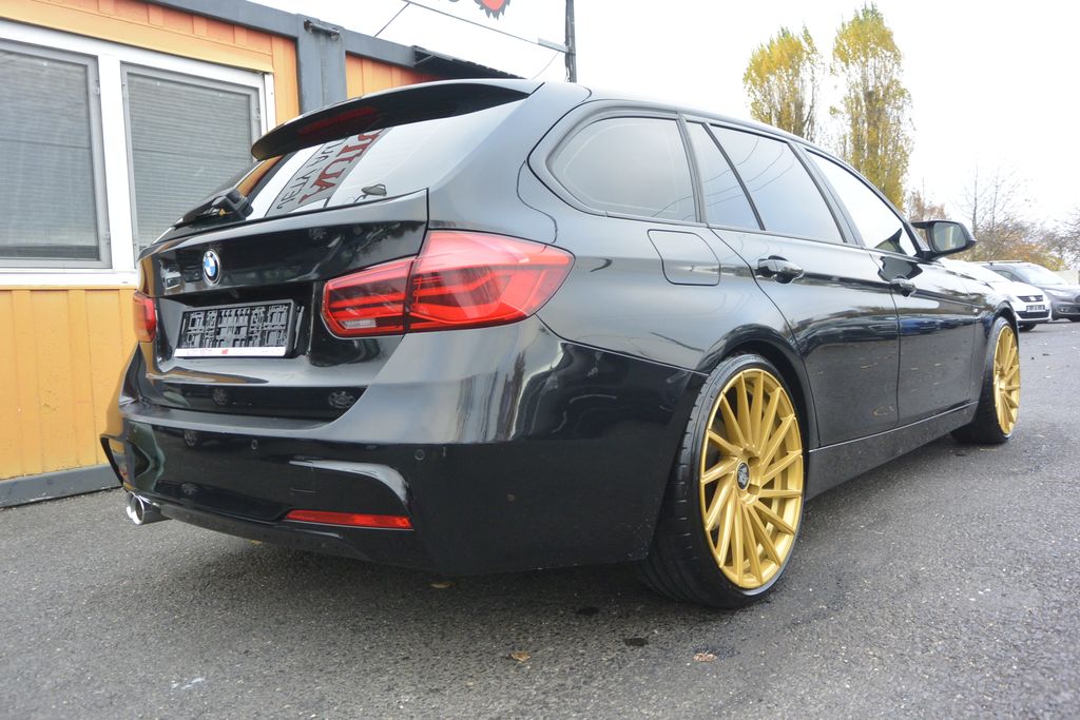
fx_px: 810
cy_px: 360
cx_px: 540
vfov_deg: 47.9
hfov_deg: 67.4
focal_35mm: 27
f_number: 3.5
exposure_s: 1/80
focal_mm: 10
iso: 400
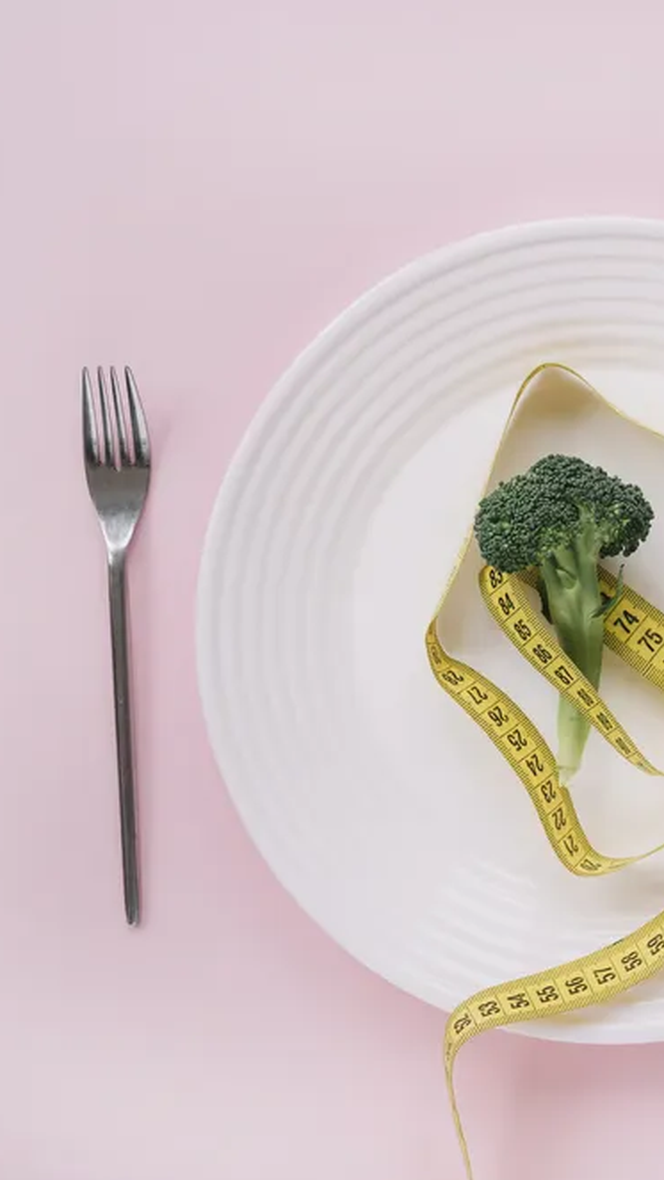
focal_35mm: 79
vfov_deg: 26.8
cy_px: 591
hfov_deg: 15.1
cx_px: 637
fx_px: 2472
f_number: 6.3
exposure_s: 1/100
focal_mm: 50
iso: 200
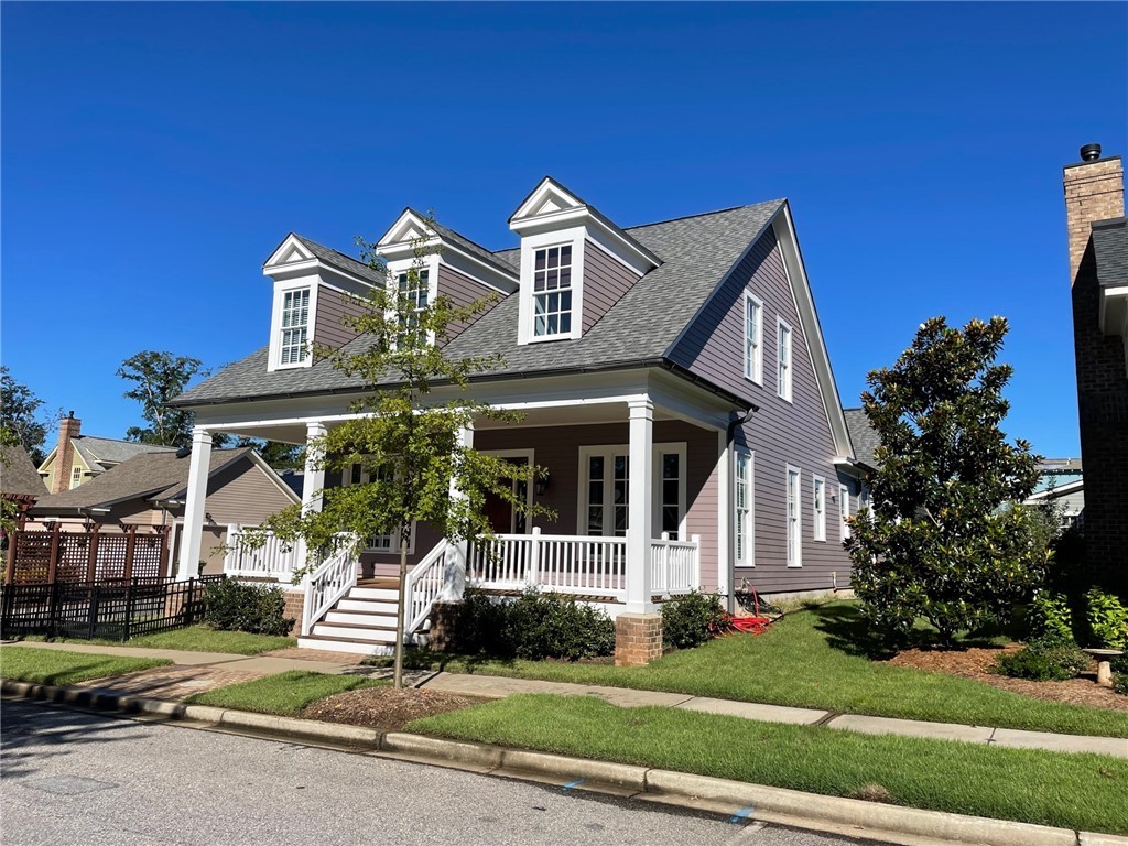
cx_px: 564
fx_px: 847
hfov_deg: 67.3
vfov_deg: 53.1
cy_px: 423
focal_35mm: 26
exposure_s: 1/4292
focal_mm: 4.2
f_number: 1.6
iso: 32
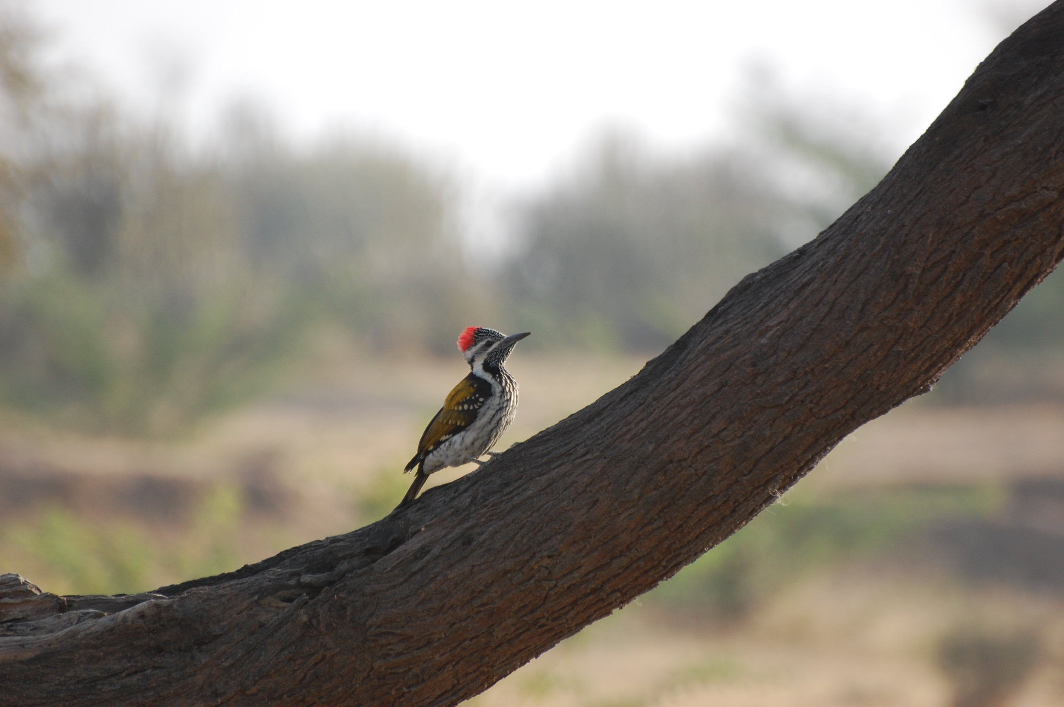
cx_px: 532
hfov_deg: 4.6
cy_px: 354
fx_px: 13288
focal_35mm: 450
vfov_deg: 3.0
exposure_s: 1/500
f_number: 5.6
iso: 400
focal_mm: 300
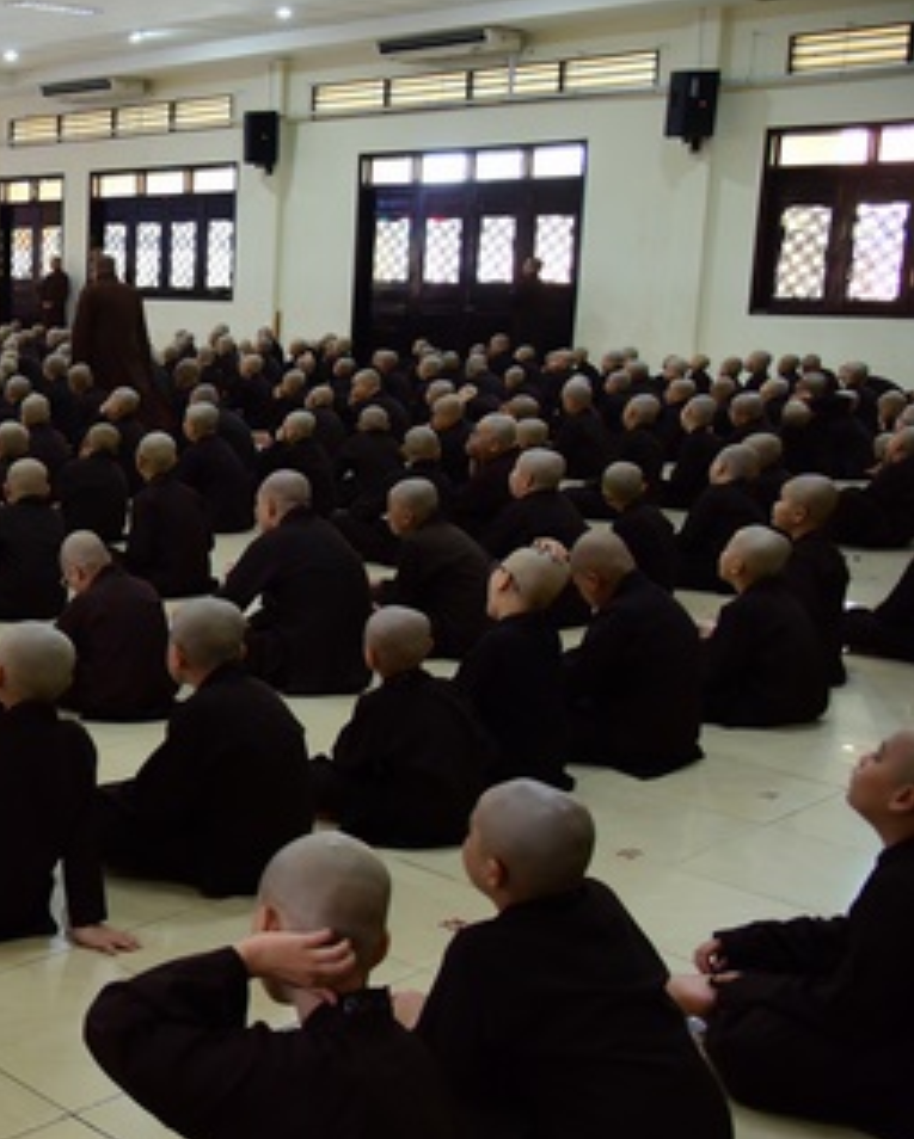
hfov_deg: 27.7
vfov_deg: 40.3
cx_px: -247
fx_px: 1553
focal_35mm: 46
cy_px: 555
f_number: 5
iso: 2000
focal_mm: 24
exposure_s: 1/80
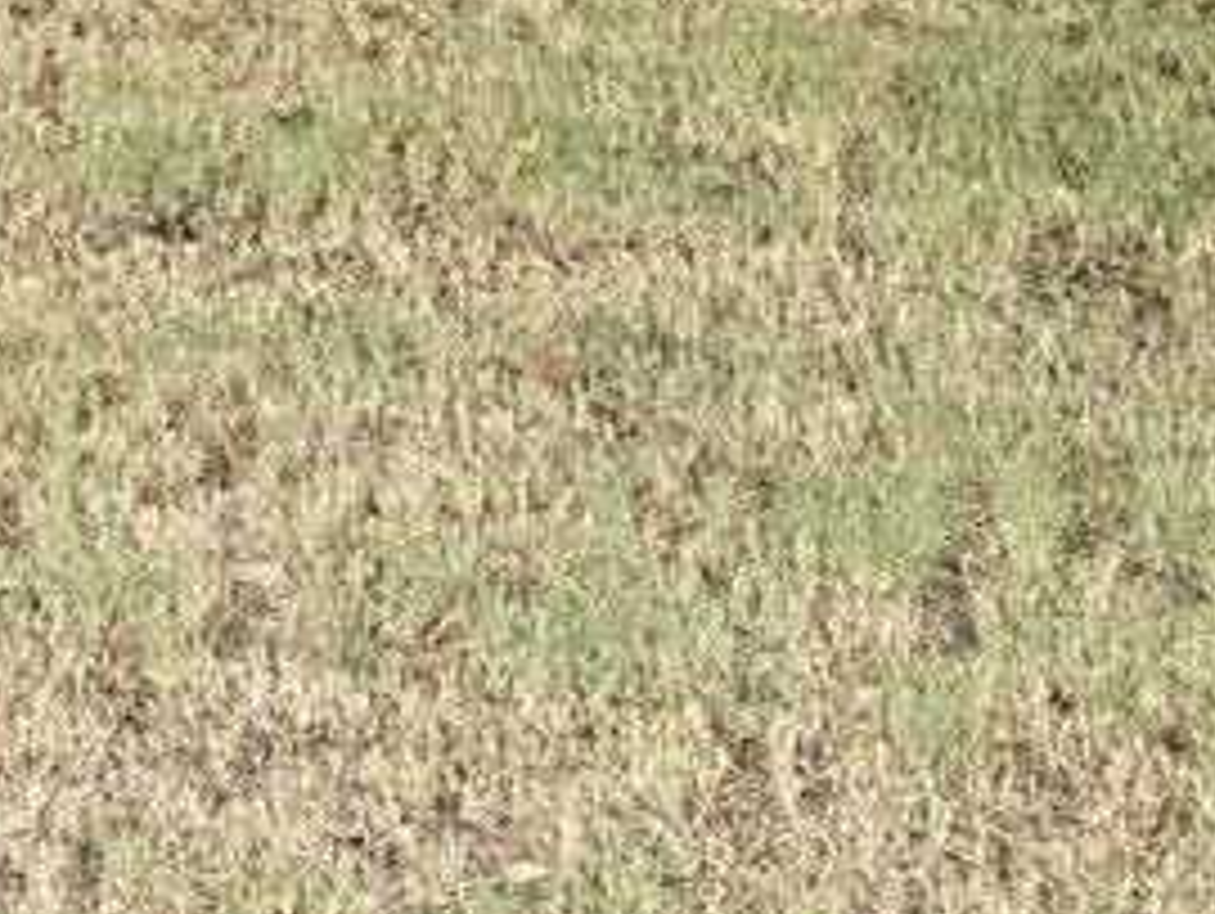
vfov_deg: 14.5
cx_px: -495
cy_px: -675
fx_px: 3197
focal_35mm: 91
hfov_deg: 19.3
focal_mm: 6.76
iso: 80
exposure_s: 1/138
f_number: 1.78
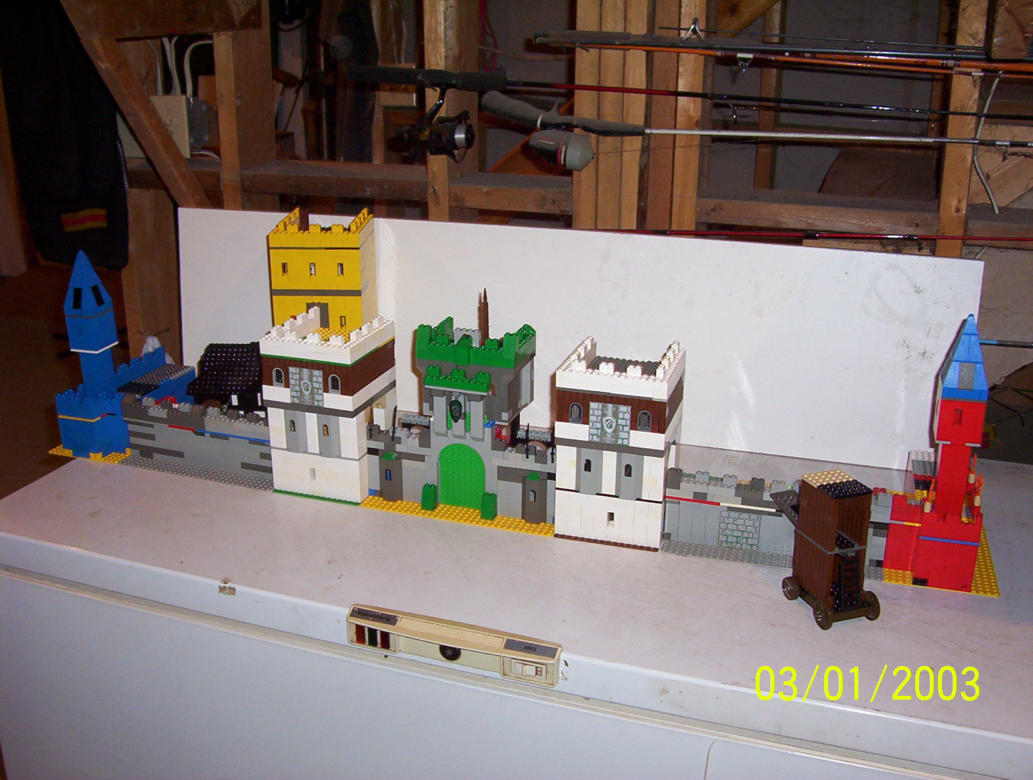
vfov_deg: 33.7
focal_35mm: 43
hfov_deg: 43.8
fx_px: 1286
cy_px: 390
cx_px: 516
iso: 140
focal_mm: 5.77
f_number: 2.73
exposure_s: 1/60
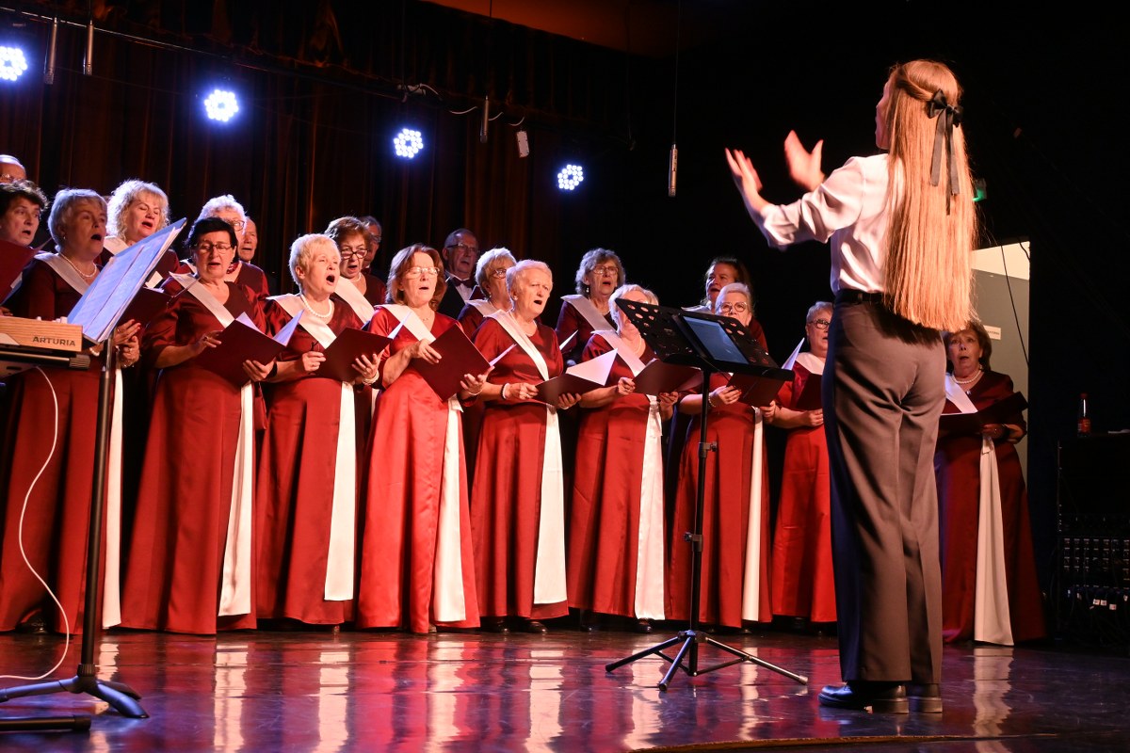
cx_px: 565
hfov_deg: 41.7
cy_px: 376
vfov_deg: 28.5
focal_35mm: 47
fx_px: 1483
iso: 1000
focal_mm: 31.5
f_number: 7.1
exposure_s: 1/50
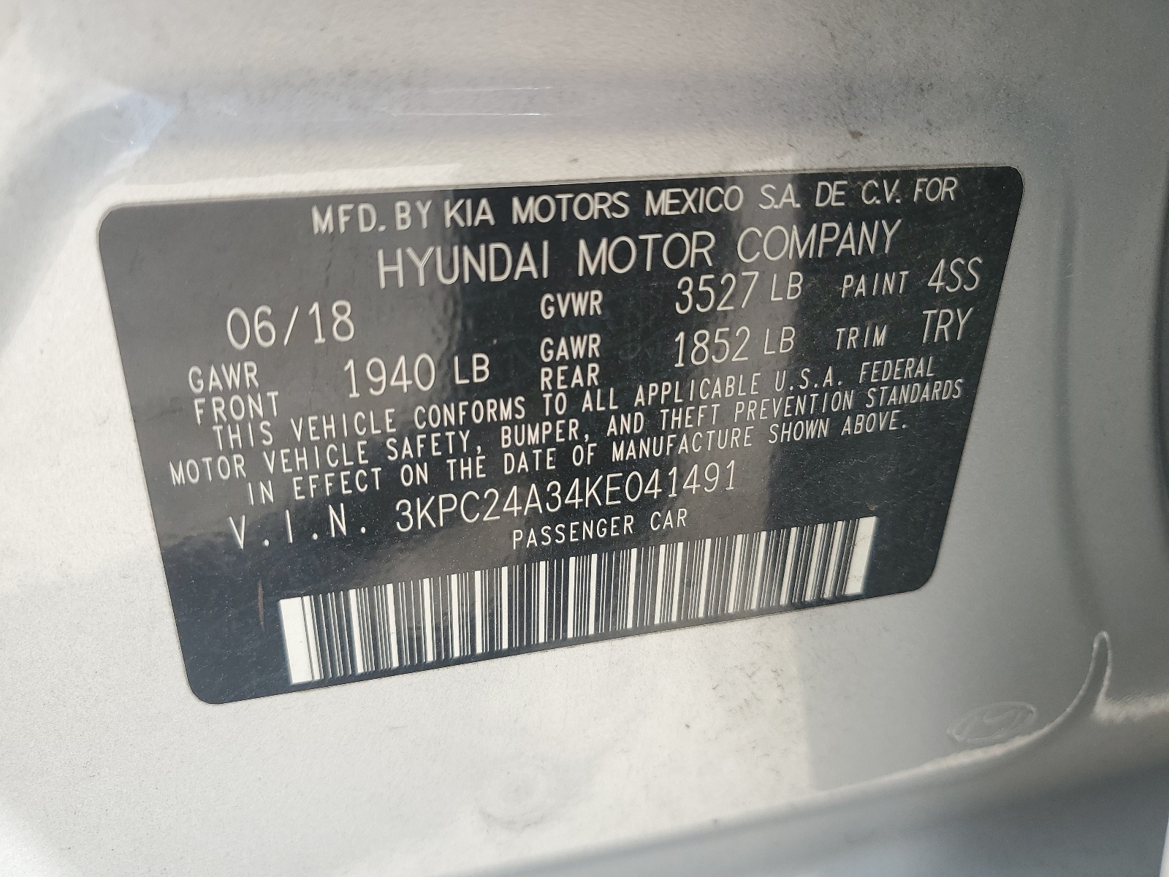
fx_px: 878
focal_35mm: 26
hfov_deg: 67.3
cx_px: 584
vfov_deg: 53.1
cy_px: 438
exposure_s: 1/714
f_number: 1.5
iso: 50
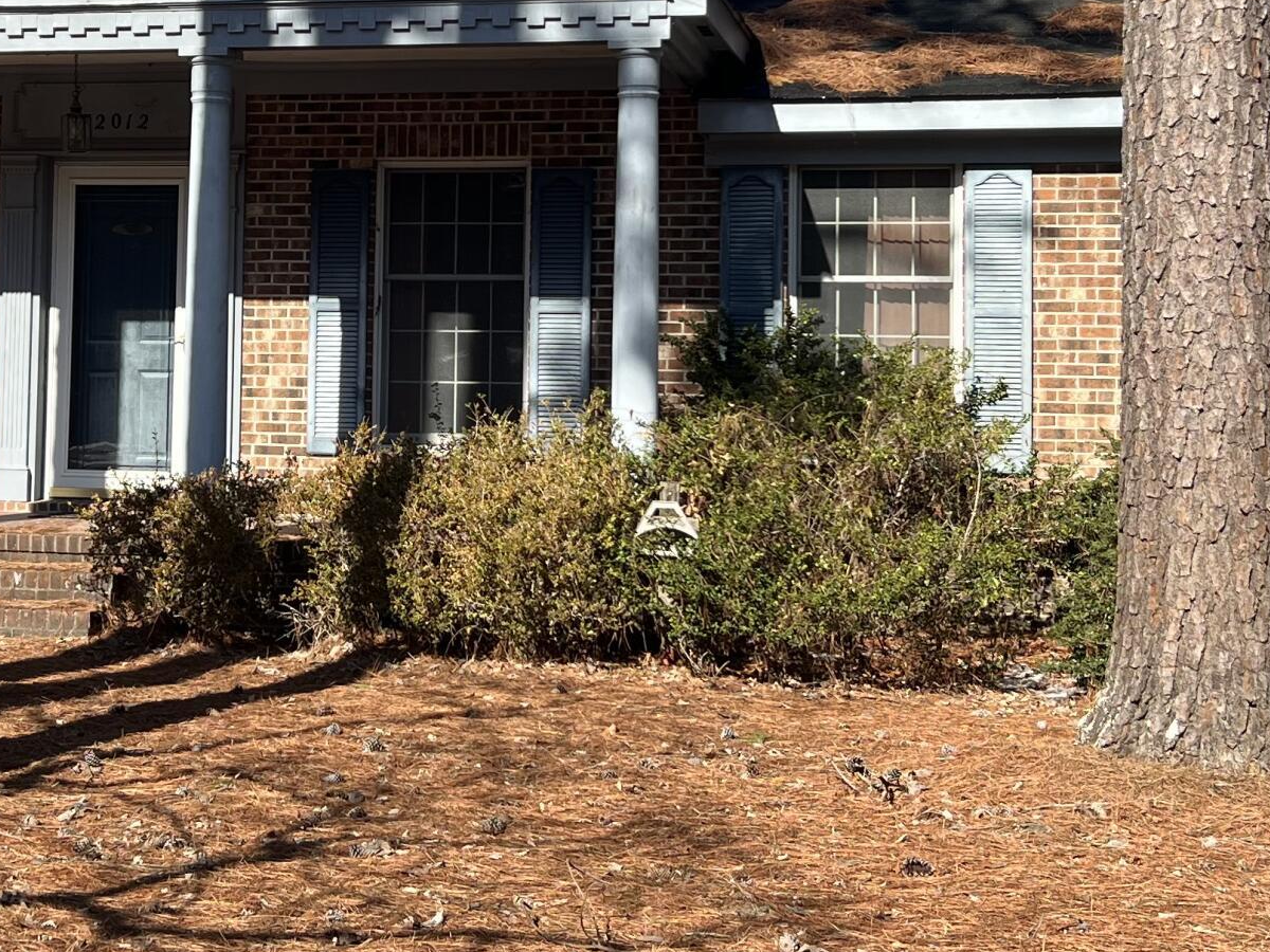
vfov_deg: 22.4
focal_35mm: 65
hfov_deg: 29.7
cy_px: 250
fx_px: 2385
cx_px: 443
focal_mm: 5.7
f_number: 1.5
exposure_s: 1/2841
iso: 50
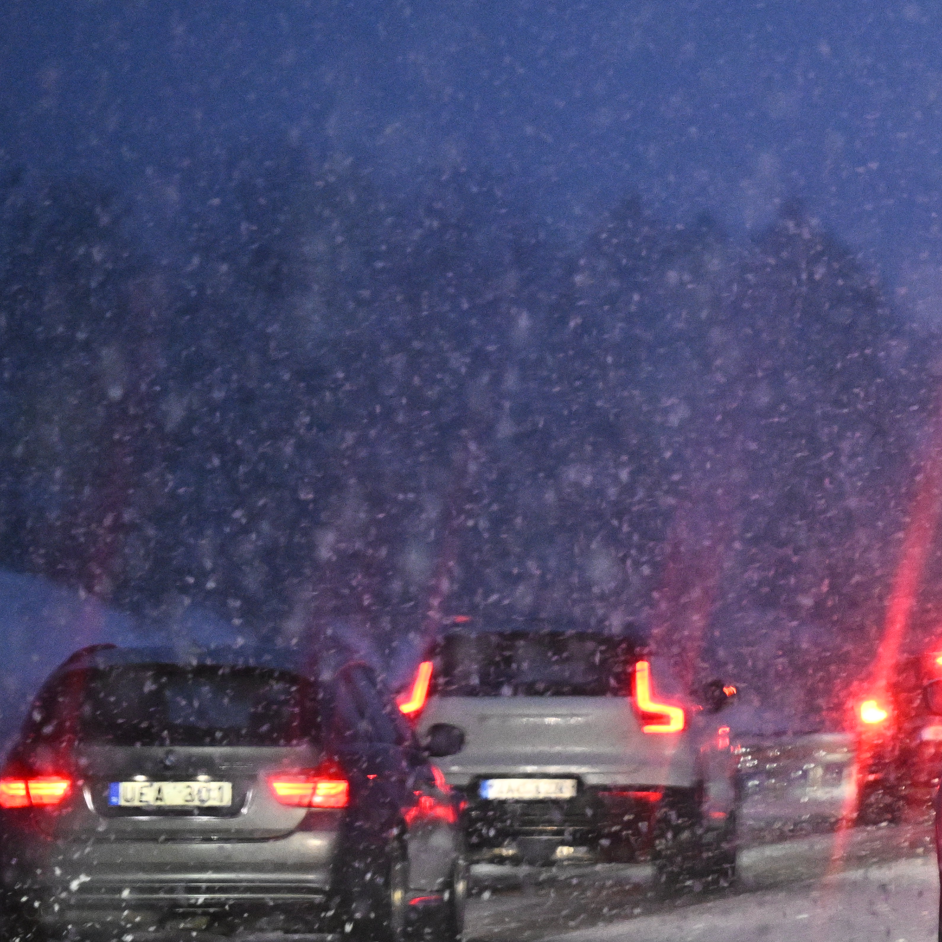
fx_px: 10529
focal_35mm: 342
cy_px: 520
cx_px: 1085
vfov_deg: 5.1
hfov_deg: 5.1
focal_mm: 155
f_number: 2.8
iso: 6400
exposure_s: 1/160
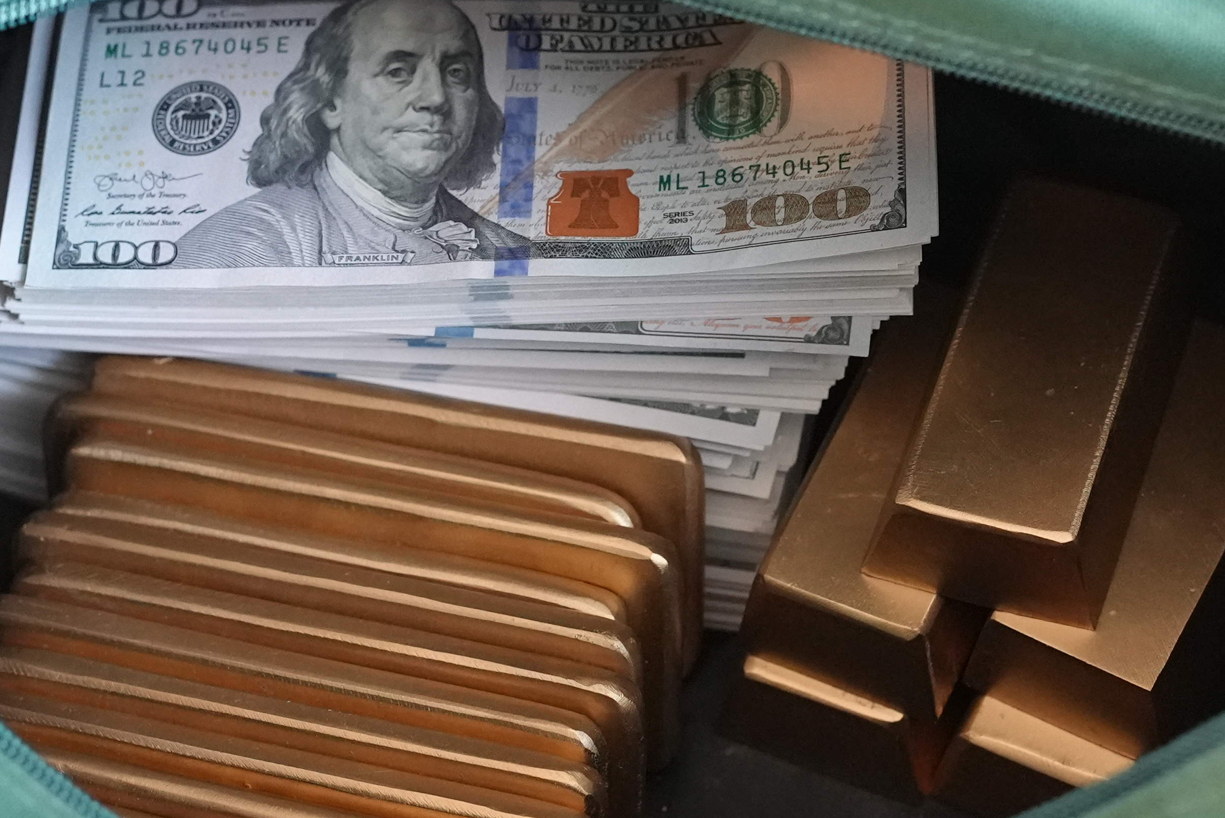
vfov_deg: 15.9
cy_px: 393
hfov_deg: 23.6
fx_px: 2928
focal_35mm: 86
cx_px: 532
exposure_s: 1/125
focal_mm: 50
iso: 12800
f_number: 4.5
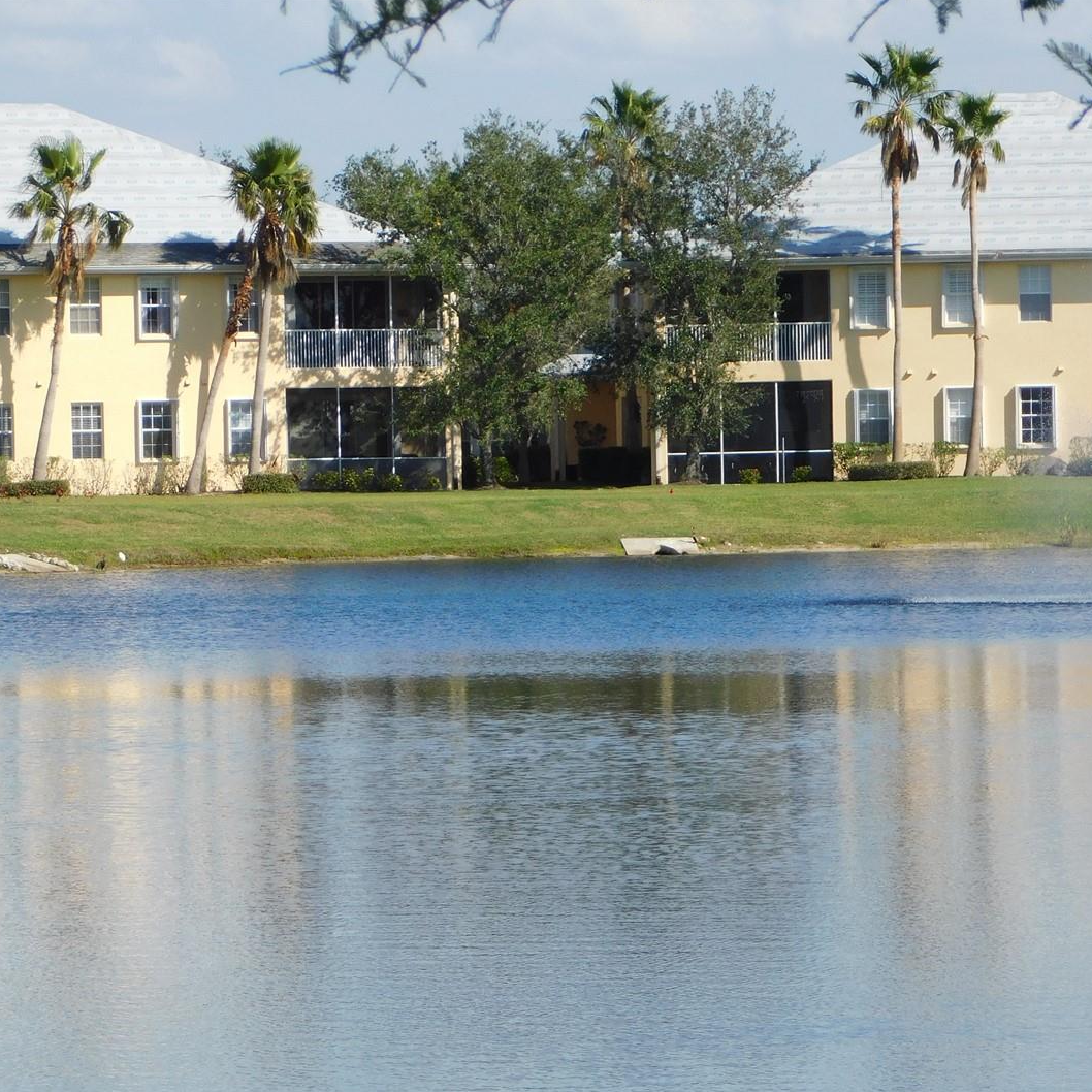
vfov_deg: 7.1
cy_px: 614
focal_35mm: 246
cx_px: 690
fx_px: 8780
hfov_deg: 7.1
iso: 125
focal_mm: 32.7
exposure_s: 1/640
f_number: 5.4
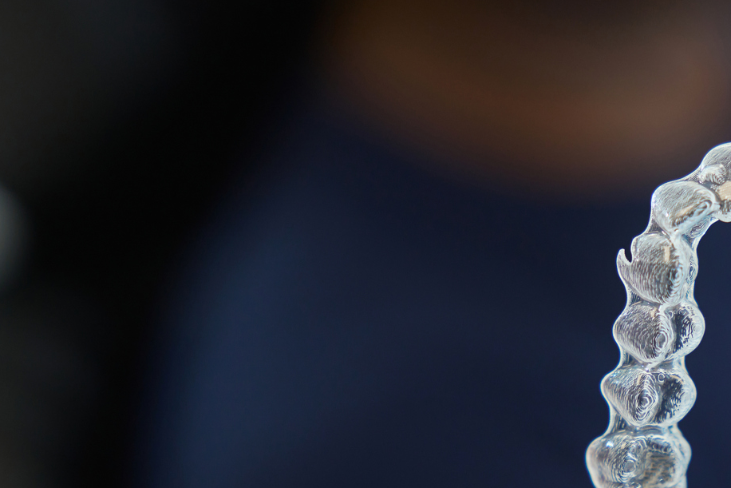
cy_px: 416
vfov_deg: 10.2
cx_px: 806
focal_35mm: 134
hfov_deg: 14.9
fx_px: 2723
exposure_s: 1/250
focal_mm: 57.9
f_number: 2.8
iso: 320
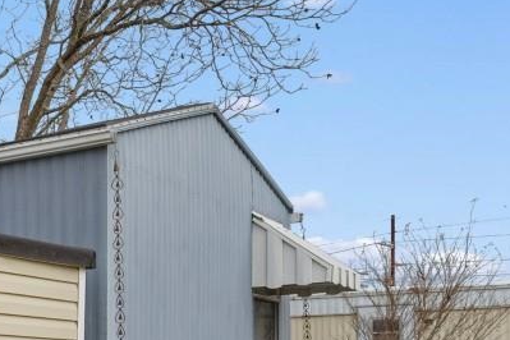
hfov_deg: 21.7
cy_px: 391
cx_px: -309
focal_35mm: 73
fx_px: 1034
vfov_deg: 17.9
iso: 100
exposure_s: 1/320
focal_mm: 12
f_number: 9
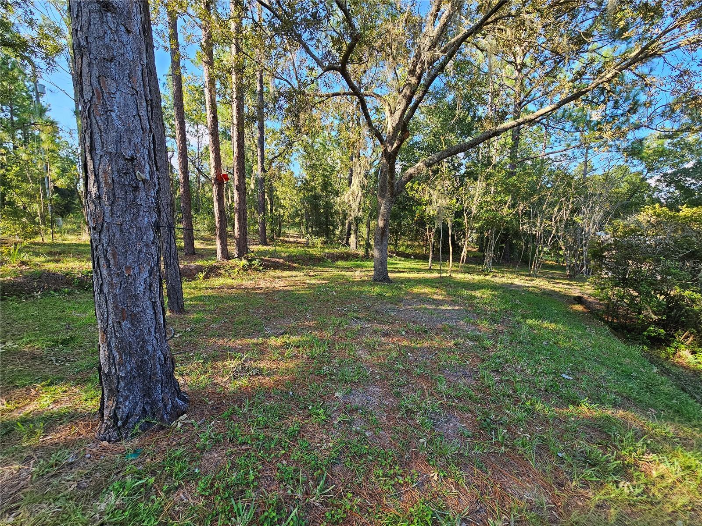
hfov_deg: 106.2
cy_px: 263
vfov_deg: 89.9
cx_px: 351
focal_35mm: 13
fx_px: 264
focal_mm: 2.2
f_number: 2.2
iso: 50
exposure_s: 1/236
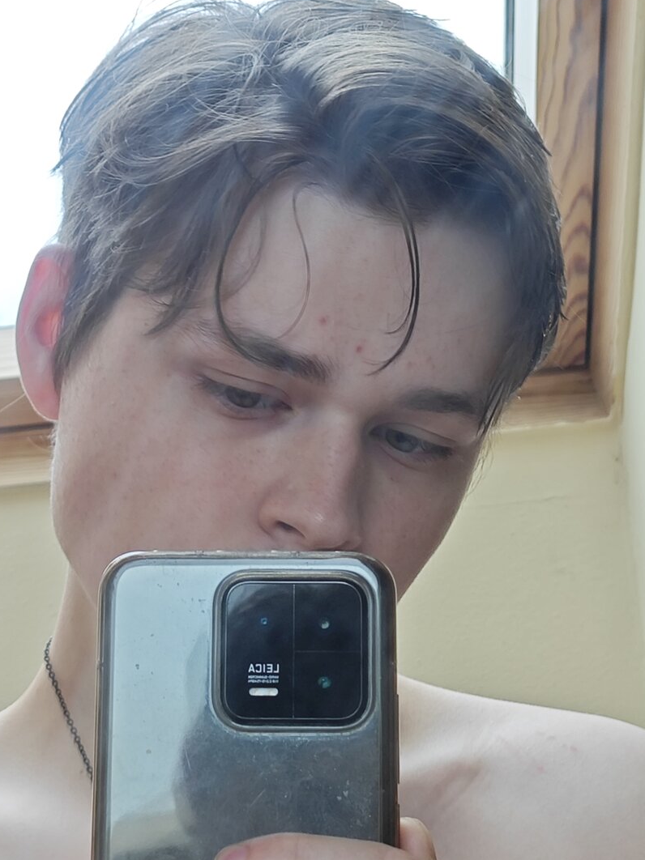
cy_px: 422
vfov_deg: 67.3
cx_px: 290
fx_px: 646
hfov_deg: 53.0
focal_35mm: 26
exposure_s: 1/241
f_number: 1.8
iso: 50
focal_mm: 5.43
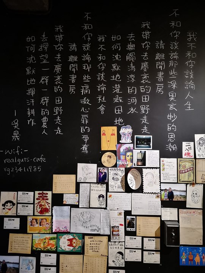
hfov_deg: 51.4
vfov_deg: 65.3
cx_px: 102
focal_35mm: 27
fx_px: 213
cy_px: 136
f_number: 1.8
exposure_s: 1/33.3
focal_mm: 3.95
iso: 320
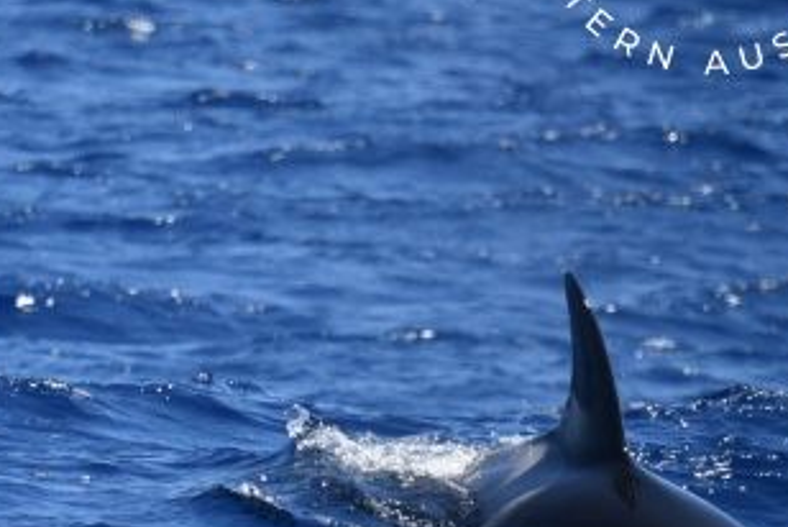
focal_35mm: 1556
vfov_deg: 0.9
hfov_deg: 1.3
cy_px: 382
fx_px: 34091
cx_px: -115
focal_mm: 600
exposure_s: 1/8000
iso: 1600
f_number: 6.3
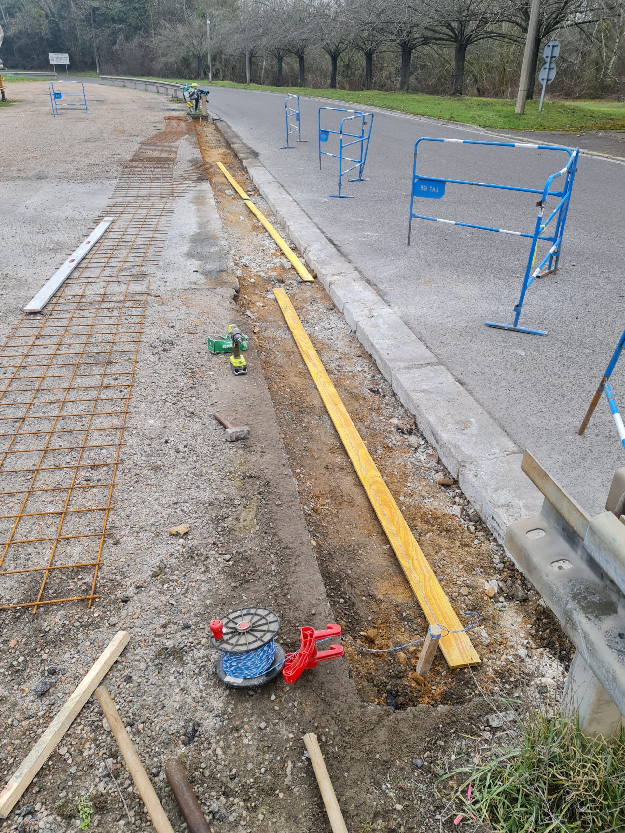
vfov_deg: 69.4
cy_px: 416
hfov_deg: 54.9
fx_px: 602
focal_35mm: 25
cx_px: 312
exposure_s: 1/100
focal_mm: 7
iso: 50
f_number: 1.8
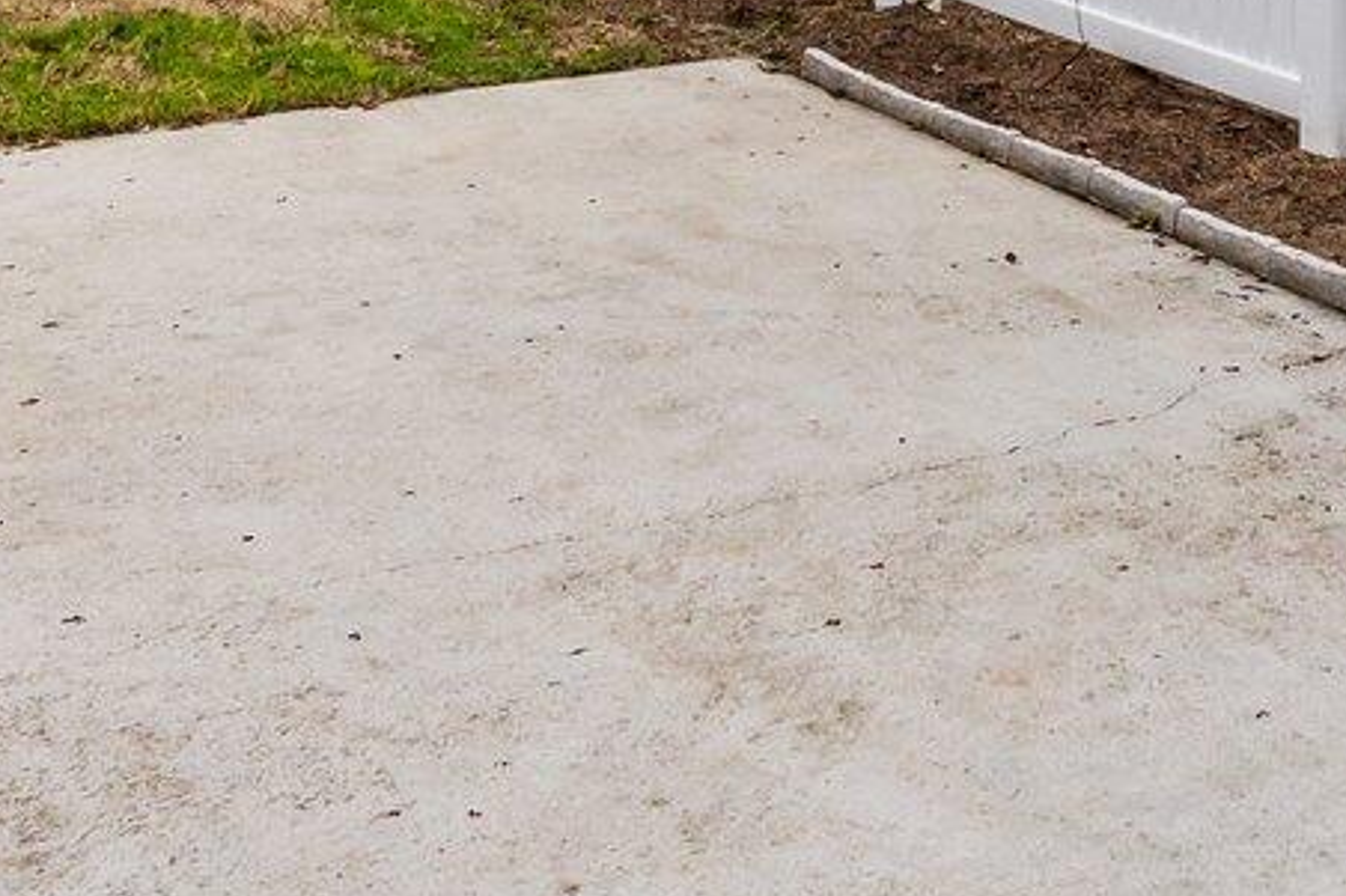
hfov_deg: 25.4
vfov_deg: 15.9
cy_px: -537
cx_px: 1251
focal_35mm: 77
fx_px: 2878
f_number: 5
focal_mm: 17
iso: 1000
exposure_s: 1/4000
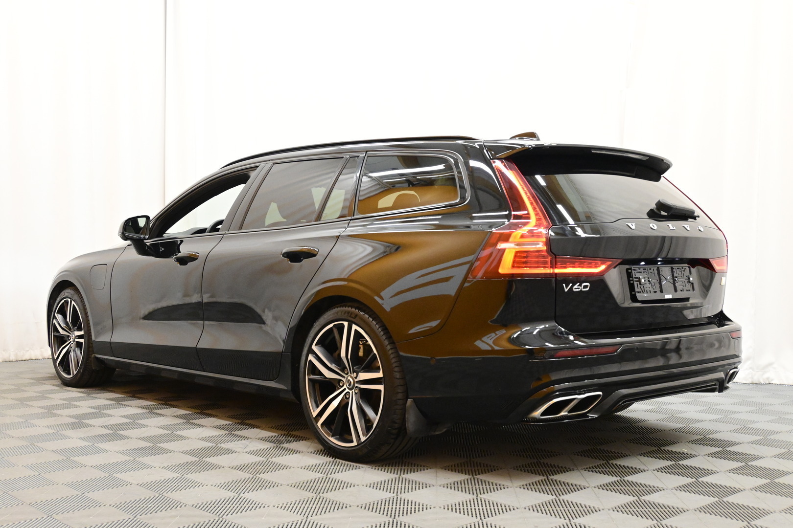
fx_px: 859
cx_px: 396
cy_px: 264
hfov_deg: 49.6
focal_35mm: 39
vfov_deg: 34.2
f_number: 5.6
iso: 5000
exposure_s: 1/125
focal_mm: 26
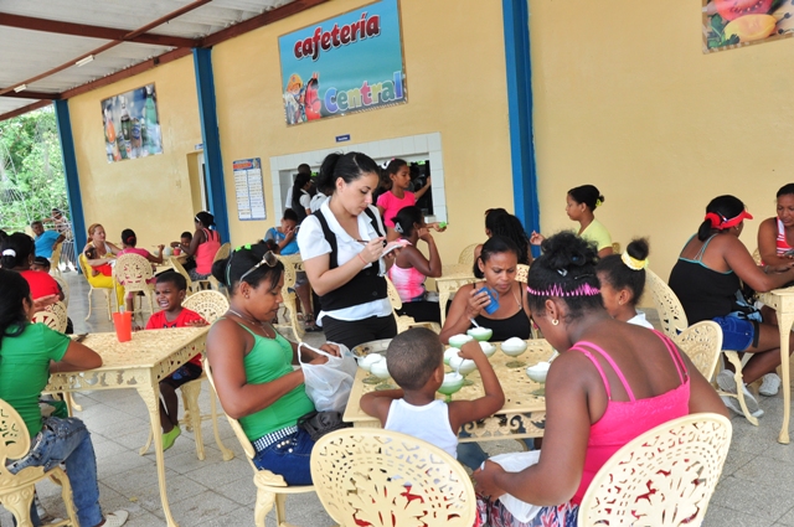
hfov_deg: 53.2
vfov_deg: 36.8
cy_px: 264
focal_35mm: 36
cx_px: 397
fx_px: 793
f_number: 7.1
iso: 400
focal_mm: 24
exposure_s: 1/200
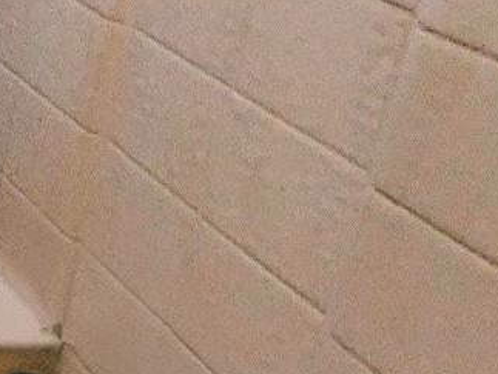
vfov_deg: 20.0
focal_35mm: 65
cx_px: -508
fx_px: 936
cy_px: -159
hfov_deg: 18.6
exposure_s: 1/24
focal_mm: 1.83
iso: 104
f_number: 2.2
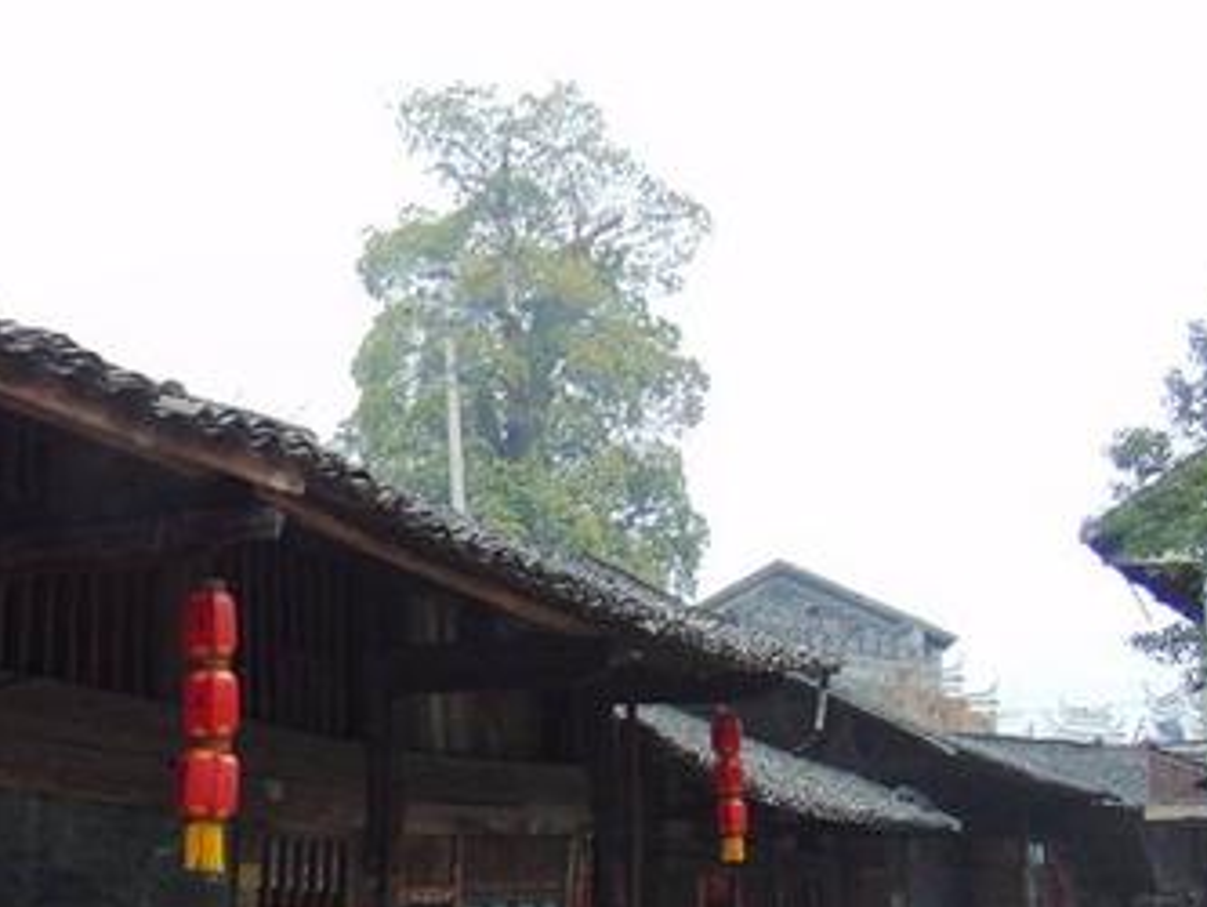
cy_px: 740
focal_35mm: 54
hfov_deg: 34.1
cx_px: 187
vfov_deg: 26.5
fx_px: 1884
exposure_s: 1/60
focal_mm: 4.5
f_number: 3
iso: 80
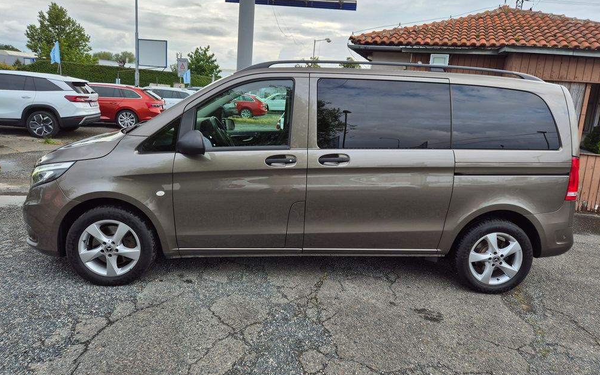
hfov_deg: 72.5
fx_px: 409
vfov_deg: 49.2
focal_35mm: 25
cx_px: 306
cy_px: 171
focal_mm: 5.4
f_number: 1.8
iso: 25
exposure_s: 1/572
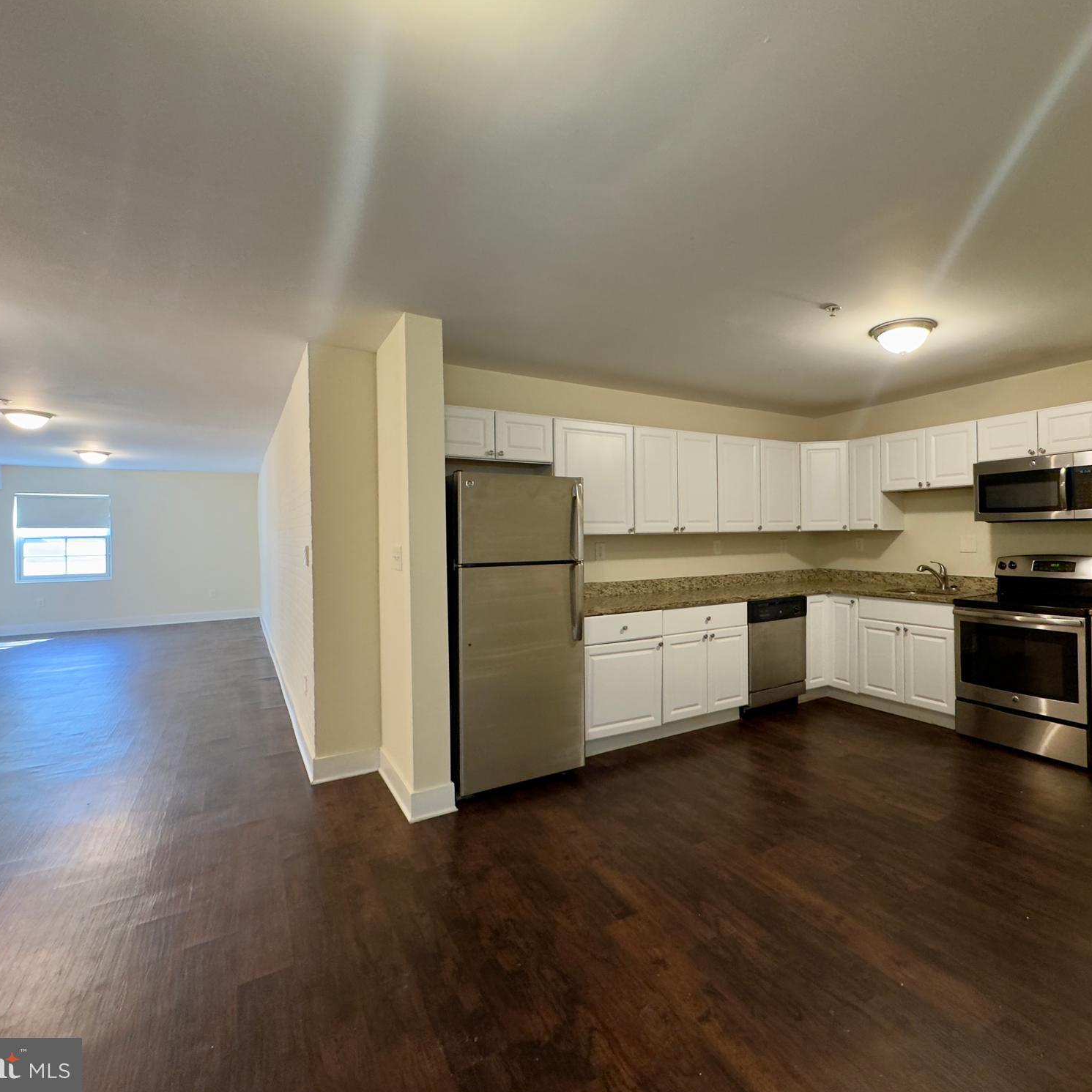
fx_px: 607
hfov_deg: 83.1
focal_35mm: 17
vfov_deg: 84.0
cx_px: 649
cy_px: 535
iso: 500
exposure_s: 1/60
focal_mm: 2.22
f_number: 2.2
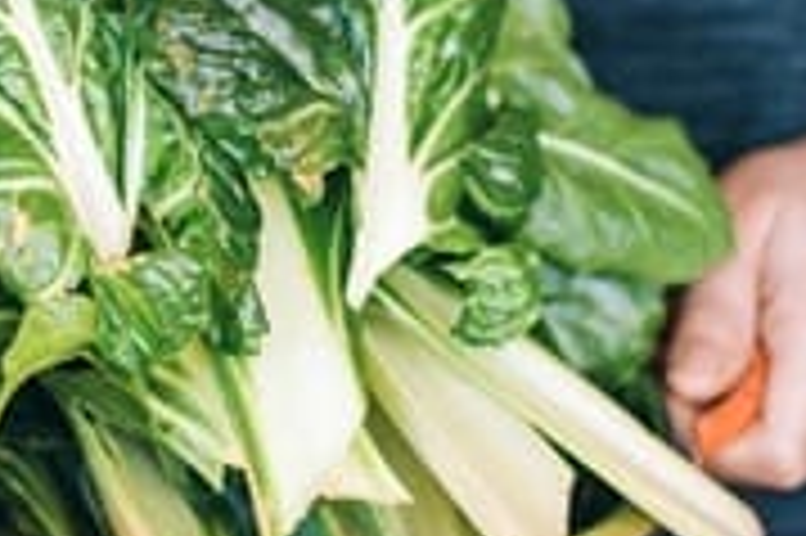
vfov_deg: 8.1
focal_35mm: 168
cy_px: 140
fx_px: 3758
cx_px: 252
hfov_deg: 12.2
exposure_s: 1/200
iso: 250
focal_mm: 50
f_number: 2
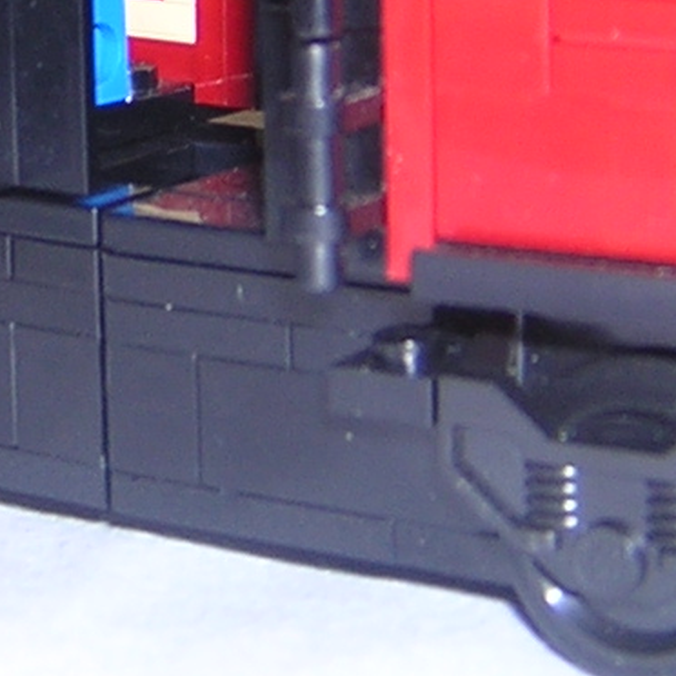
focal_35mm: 137
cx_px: 94
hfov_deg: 12.7
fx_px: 3027
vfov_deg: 12.4
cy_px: -180
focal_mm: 4.7
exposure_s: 1/60.1
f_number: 2.6
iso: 100
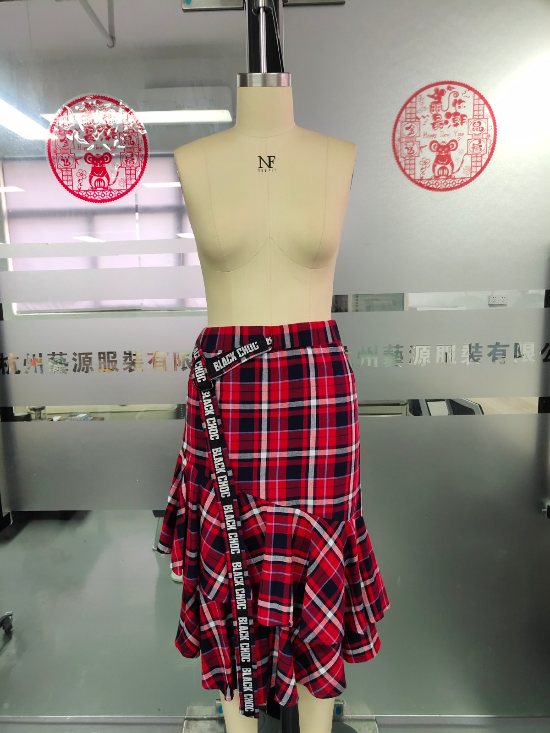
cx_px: 275
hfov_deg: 46.8
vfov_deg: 60.0
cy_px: 366
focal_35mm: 30
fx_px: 636
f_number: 1.8
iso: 405
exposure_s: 1/50
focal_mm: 4.35
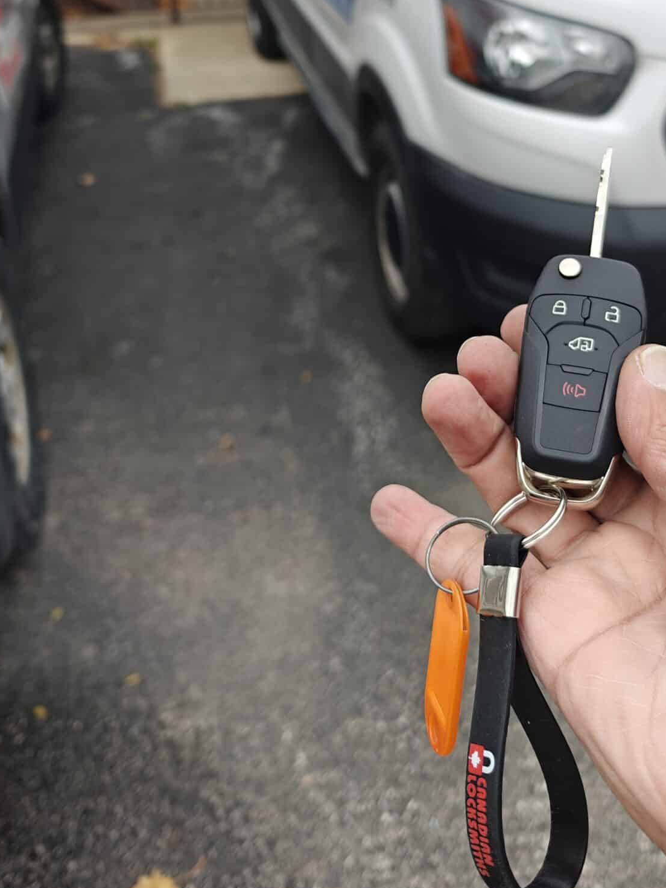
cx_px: 400
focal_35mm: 40
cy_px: 221
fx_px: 1026
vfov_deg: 45.2
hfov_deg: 35.8
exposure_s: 1/343
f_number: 1.6
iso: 50
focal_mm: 6.06
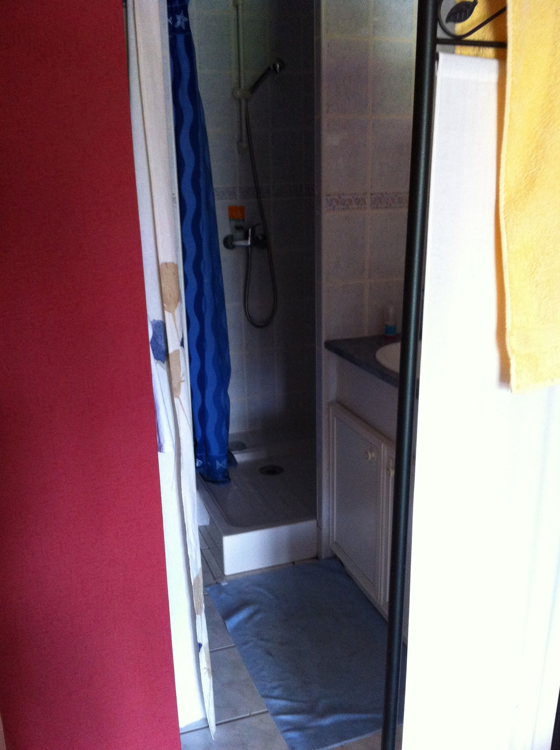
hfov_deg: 40.6
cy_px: 375
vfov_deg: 52.7
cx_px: 280
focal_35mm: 35
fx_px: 757
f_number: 2.8
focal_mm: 3.85
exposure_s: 1/15
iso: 250
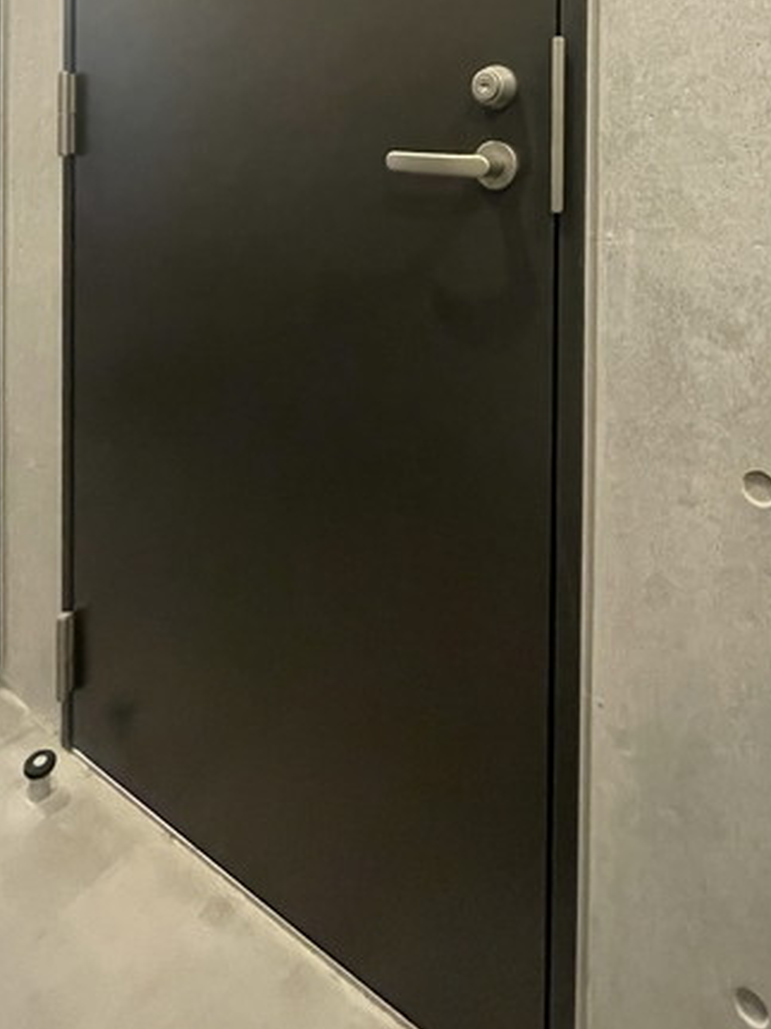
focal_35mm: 26
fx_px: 773
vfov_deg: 59.0
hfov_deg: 53.0
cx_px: 411
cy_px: 134
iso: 1250
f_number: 2.4
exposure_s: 1/50
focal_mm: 1.55
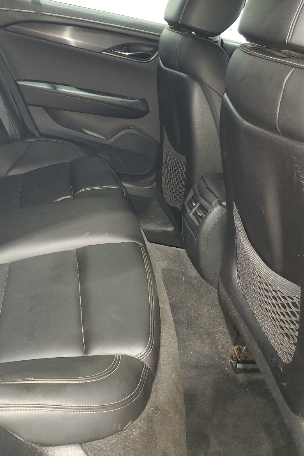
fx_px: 468
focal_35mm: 37
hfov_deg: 35.3
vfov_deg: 51.9
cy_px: 229
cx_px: 81
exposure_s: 1/12
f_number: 1.5
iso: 147
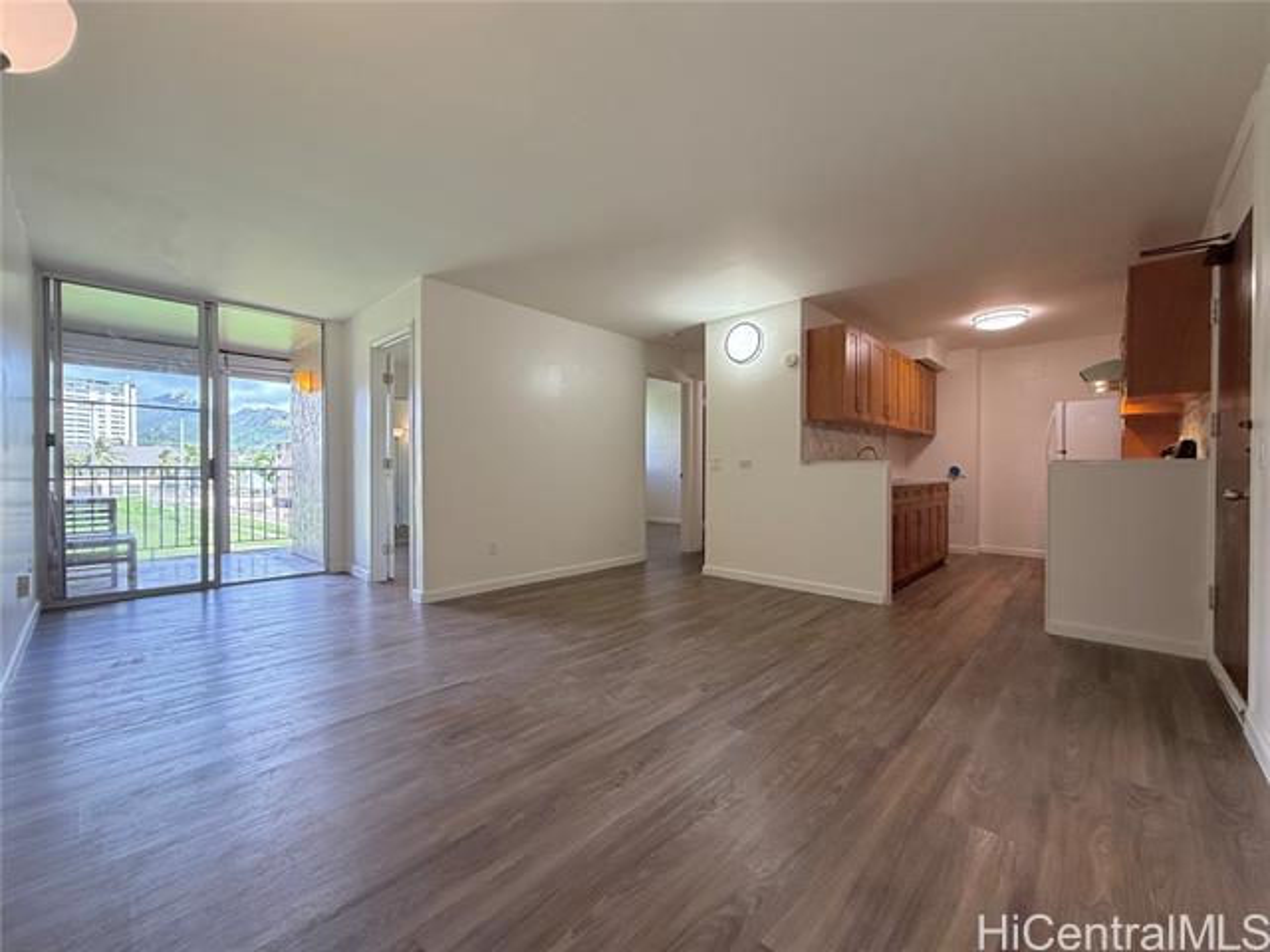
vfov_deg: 85.7
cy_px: 476
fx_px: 514
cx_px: 635
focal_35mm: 14
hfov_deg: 102.1
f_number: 2.2
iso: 320
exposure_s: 1/120
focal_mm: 2.22
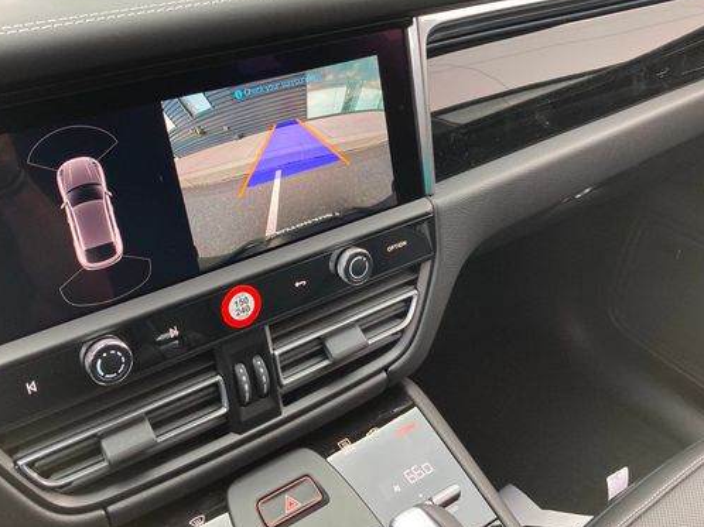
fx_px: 732
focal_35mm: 36
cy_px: 239
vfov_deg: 39.6
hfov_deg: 51.3
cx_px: 322
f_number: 1.8
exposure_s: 1/64
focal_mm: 3.99
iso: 80
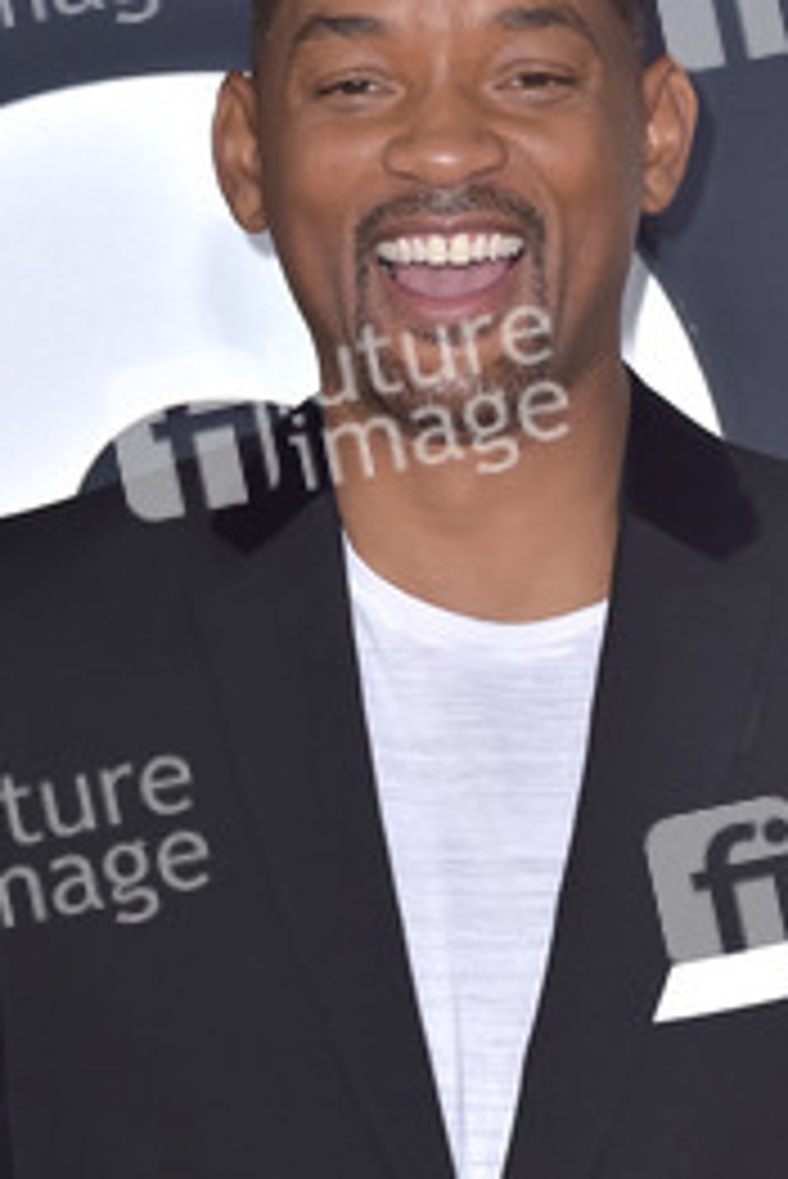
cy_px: 639
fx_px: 10000
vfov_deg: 6.8
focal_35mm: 305
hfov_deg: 4.5
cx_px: 471
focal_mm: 200
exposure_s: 1/250
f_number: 7.1
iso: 250
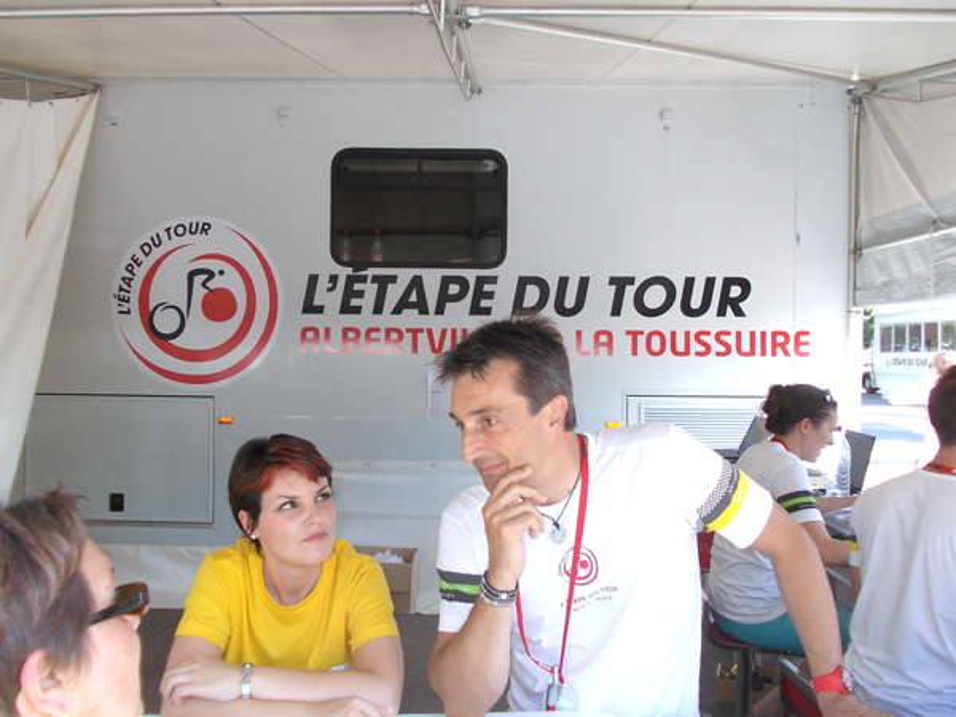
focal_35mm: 28
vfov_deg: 49.7
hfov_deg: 63.4
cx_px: 478
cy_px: 358
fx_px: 773
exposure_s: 1/160
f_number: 2.7
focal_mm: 4
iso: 80
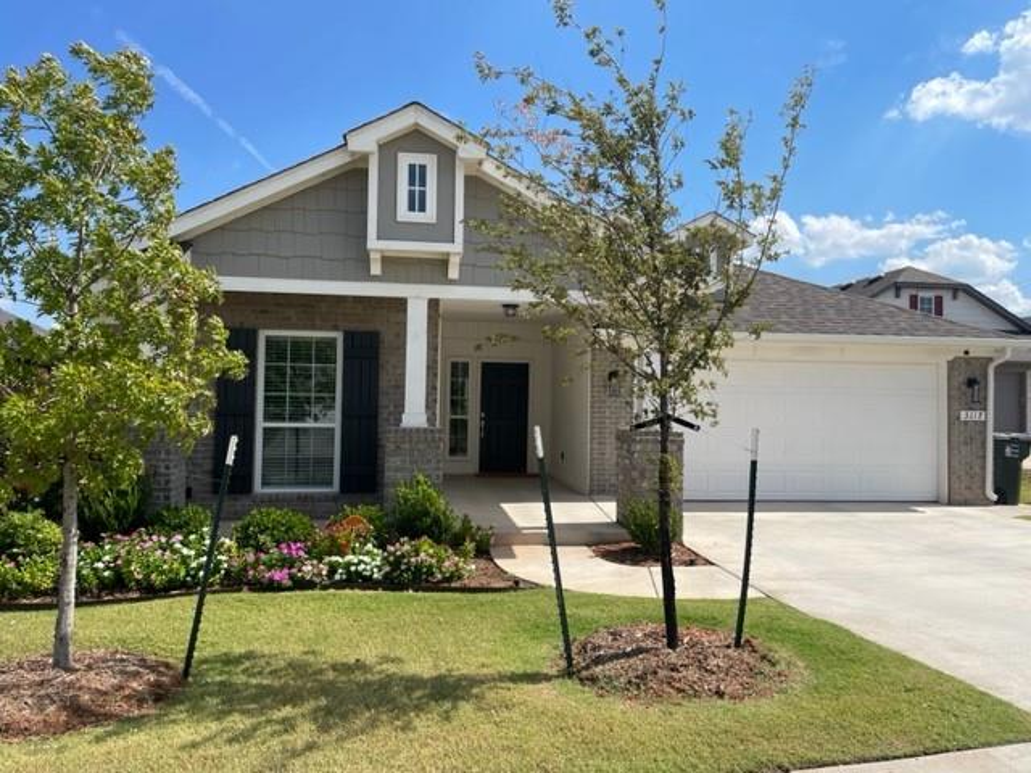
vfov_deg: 53.1
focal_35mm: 26
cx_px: 516
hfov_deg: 67.3
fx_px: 774
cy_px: 386
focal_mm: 4.2
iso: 32
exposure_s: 1/3861
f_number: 1.6
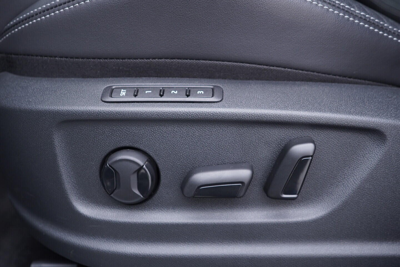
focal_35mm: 36
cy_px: 134
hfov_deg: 53.1
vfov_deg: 36.9
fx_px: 400
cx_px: 200
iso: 250
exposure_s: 1/40
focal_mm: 24
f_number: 2.8
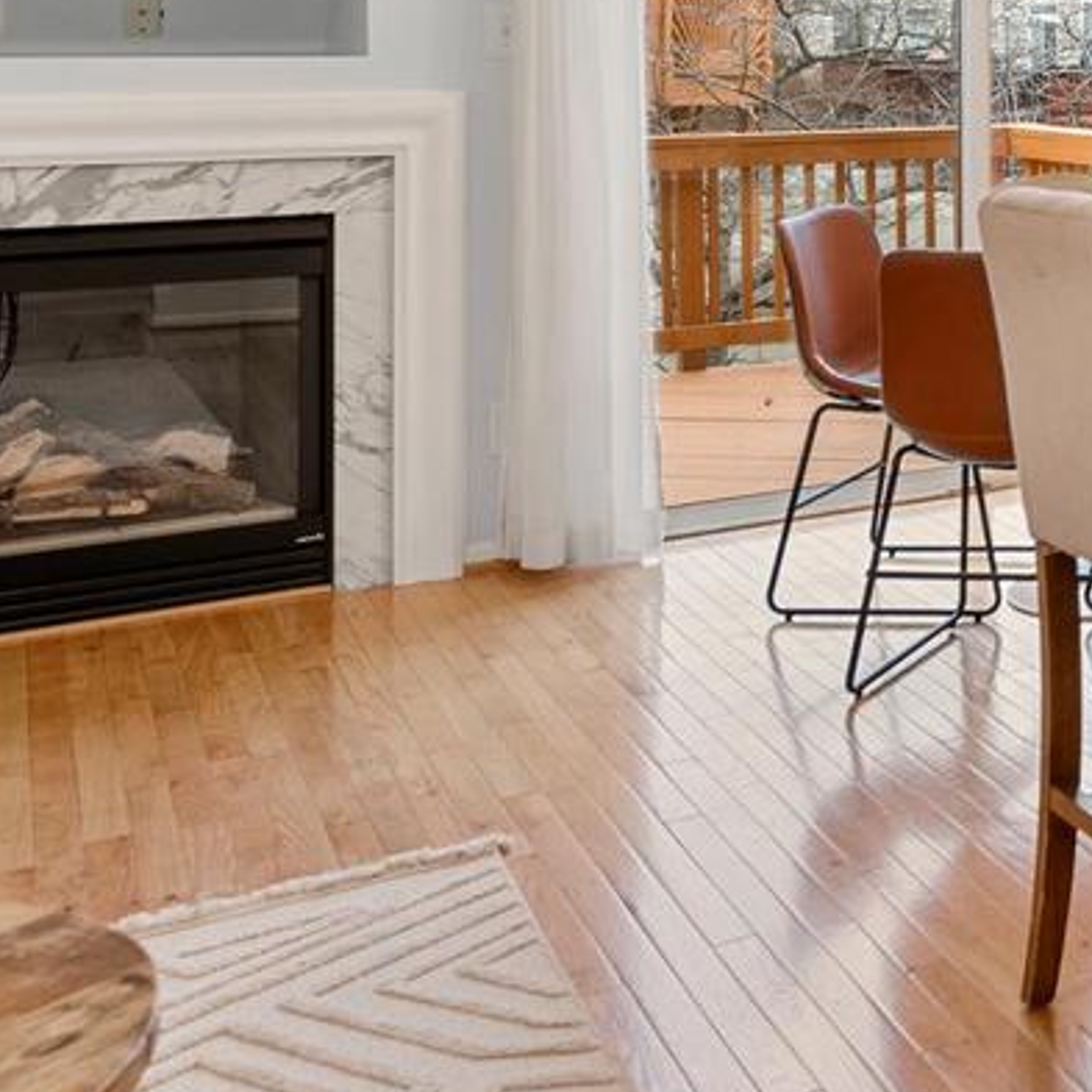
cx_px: 1639
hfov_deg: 24.8
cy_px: 49
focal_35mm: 53
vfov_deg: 30.4
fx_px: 1892
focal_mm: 17
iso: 100
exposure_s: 1/10
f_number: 4
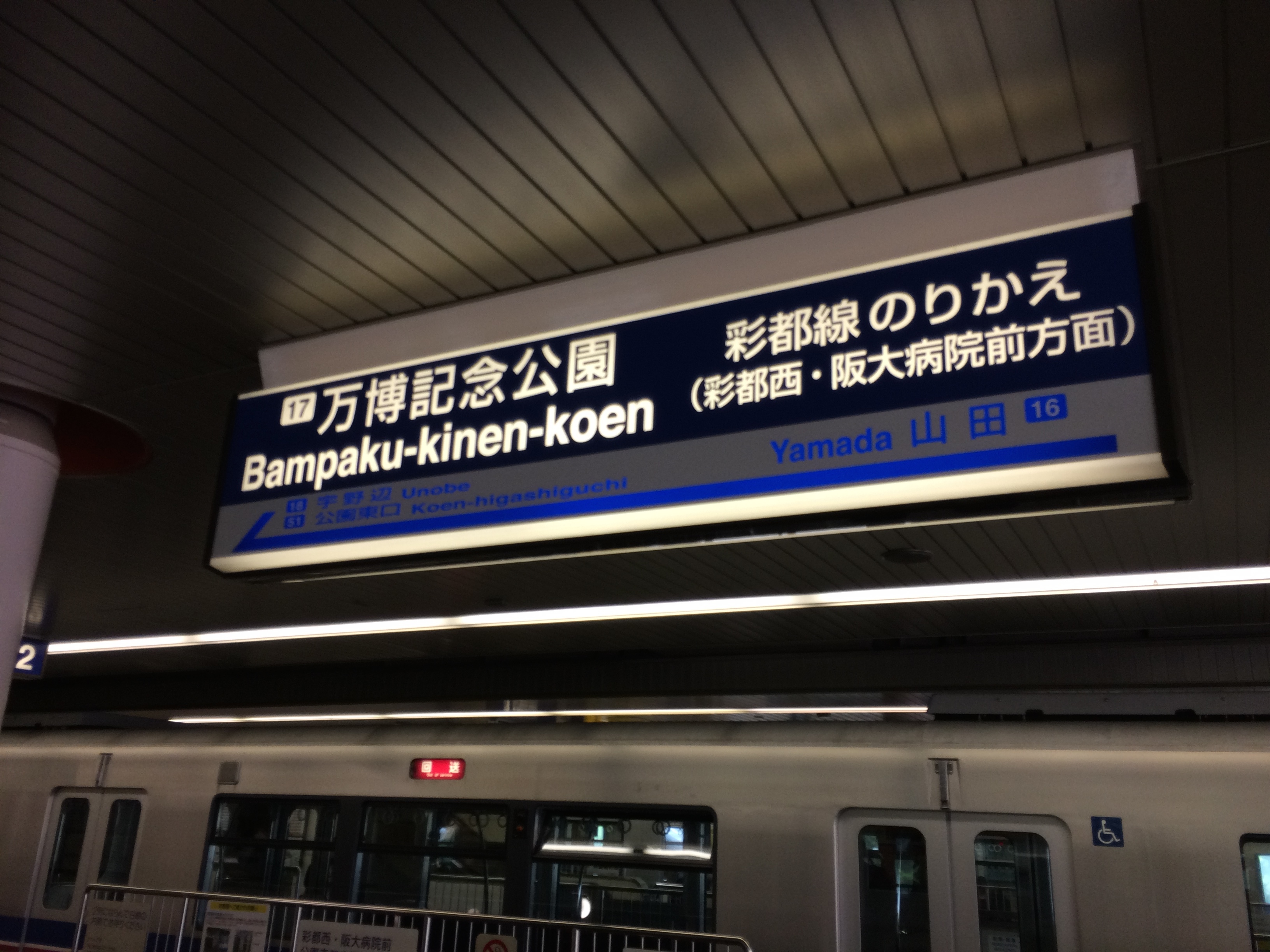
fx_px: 1101
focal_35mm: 30
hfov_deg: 60.0
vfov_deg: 46.8
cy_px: 476
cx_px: 635
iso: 64
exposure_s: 1/120
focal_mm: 4.12
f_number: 2.2
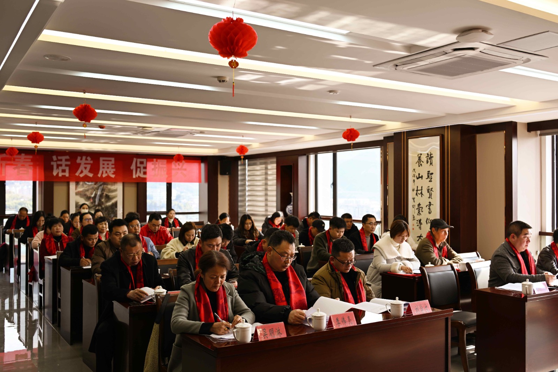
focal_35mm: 35
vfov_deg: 37.8
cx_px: 279
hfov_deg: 54.4
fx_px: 542
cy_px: 186
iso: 64
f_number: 3.5
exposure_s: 1/60
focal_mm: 35
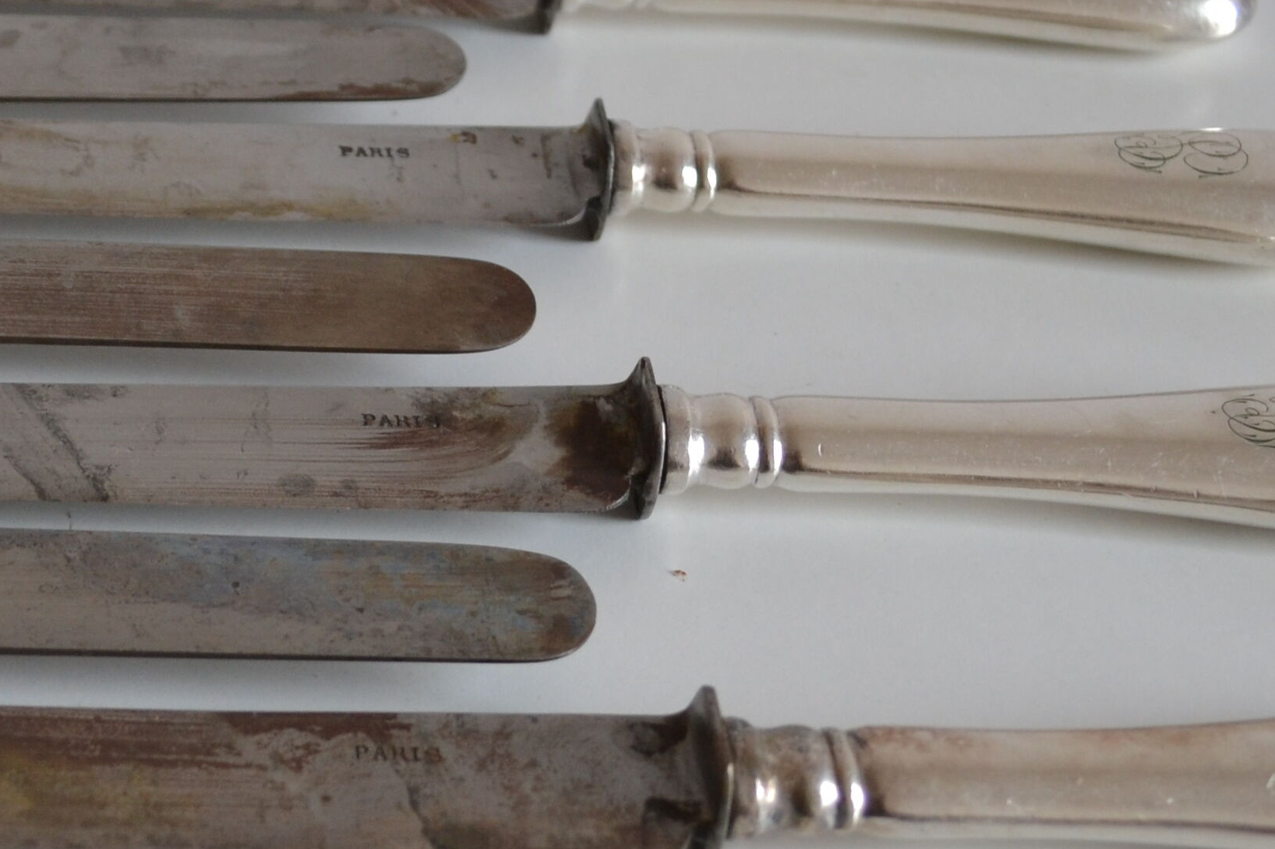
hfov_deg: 23.4
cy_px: 375
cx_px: 77
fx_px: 2974
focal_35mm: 84
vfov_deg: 16.3
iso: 400
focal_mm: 20
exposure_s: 1/60
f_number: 4
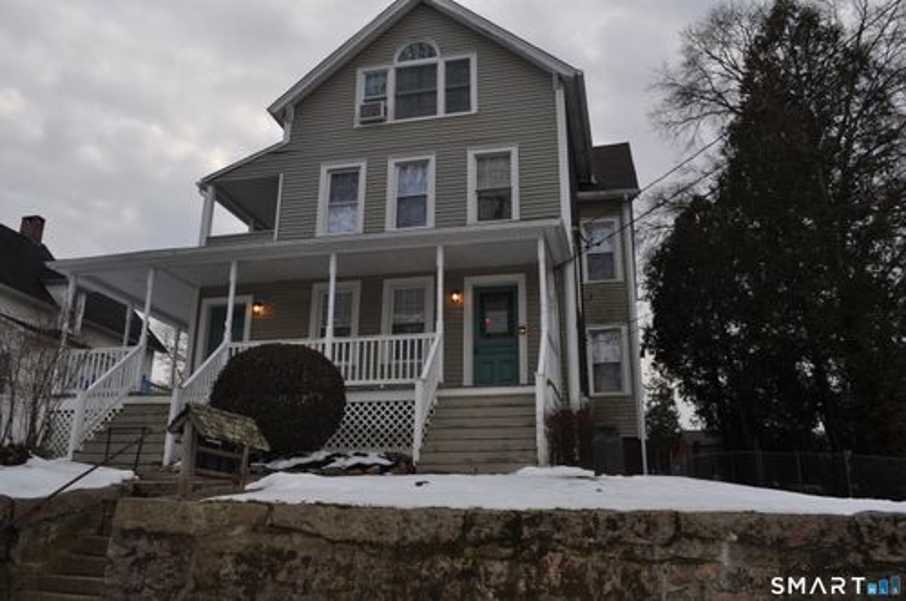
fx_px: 754
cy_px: 300
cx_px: 453
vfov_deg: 43.5
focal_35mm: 30
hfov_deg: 62.0
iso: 200
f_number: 6.3
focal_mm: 20
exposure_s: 1/200
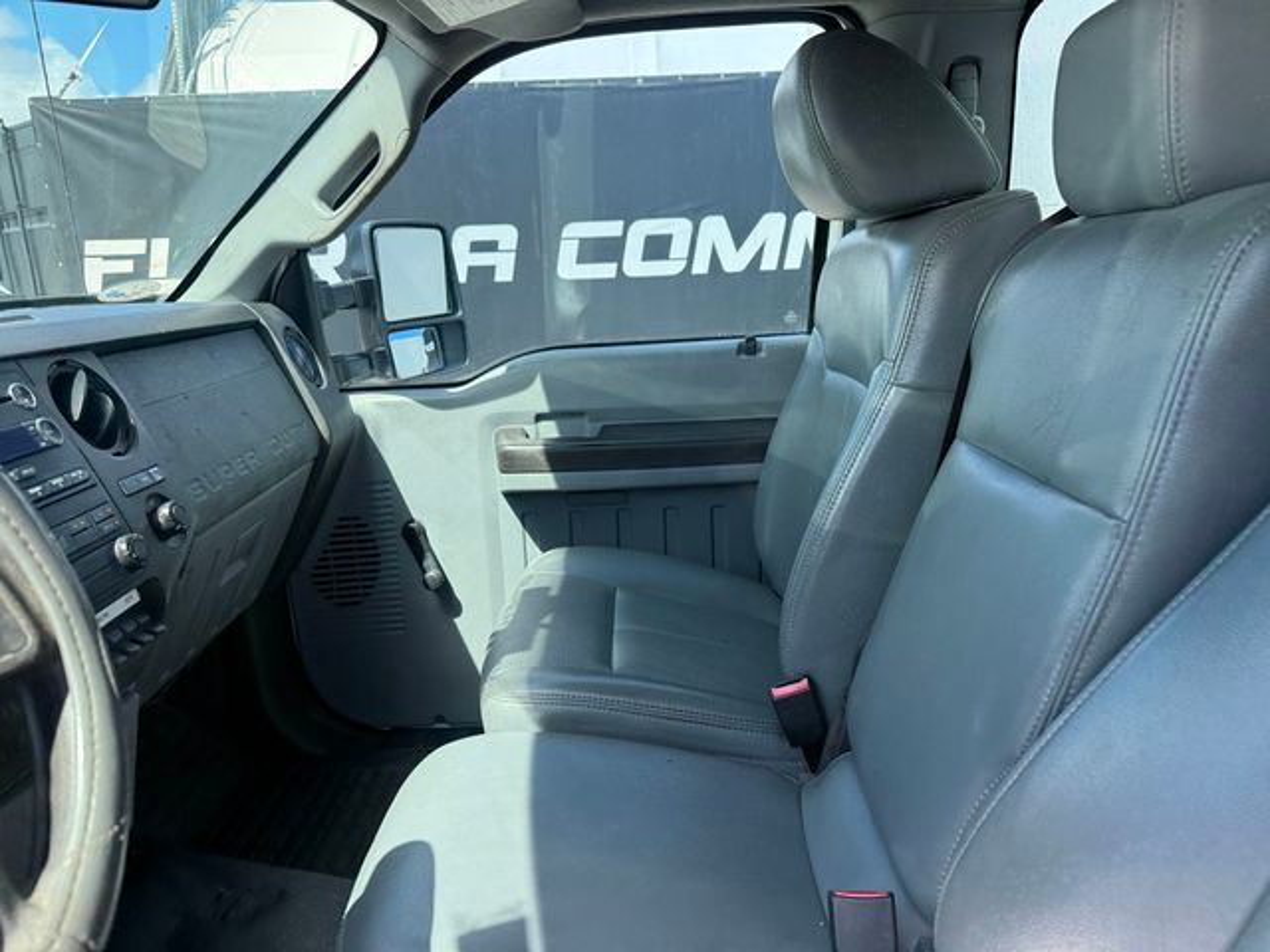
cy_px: 476
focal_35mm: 24
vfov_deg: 56.8
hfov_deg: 71.6
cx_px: 635
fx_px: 881
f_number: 1.78
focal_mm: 6.76
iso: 100
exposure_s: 1/967
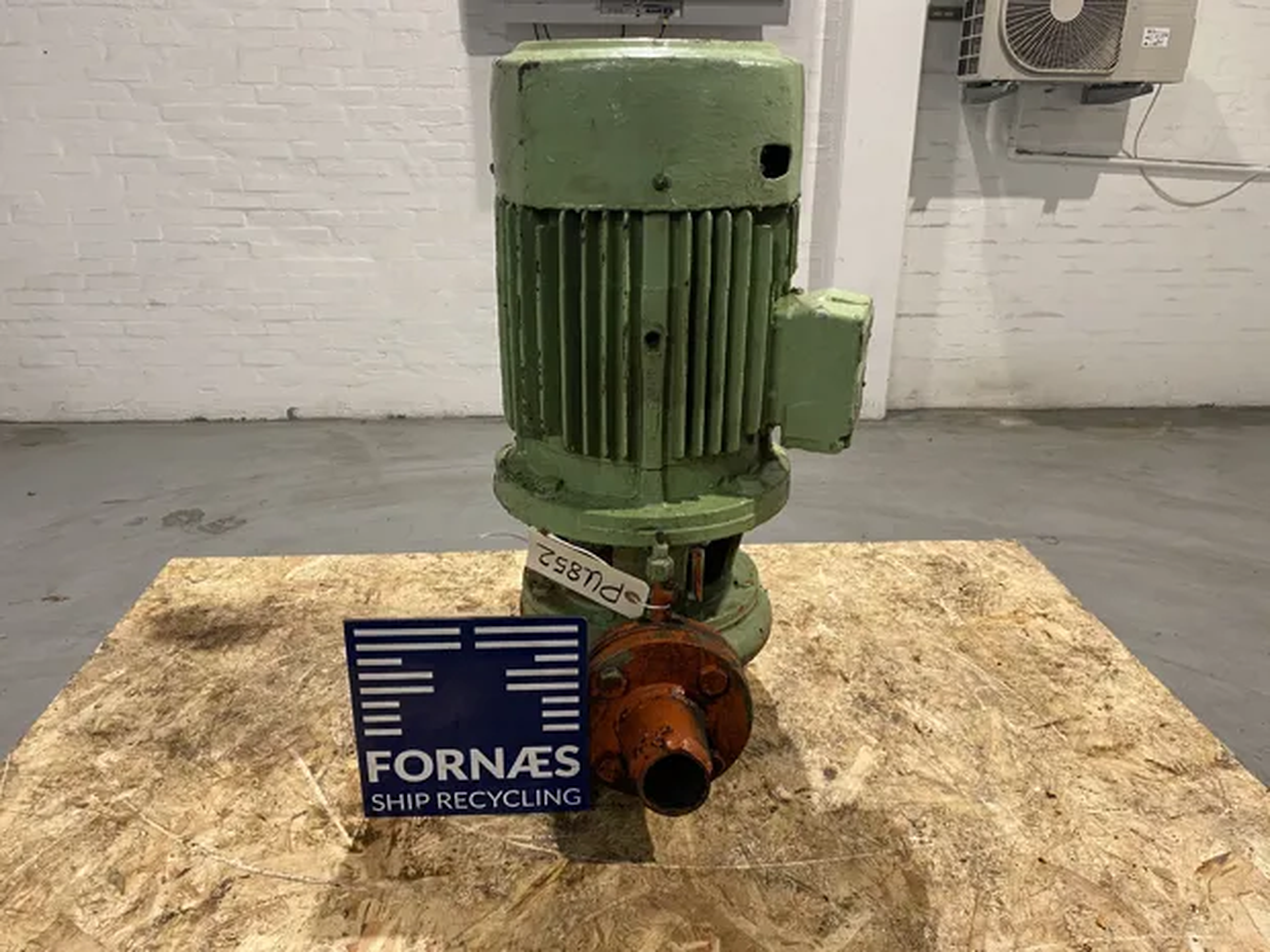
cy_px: 476
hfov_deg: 67.3
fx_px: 954
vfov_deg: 53.1
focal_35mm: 26
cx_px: 635
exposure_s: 1/50
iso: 200
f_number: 1.8
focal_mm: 4.25
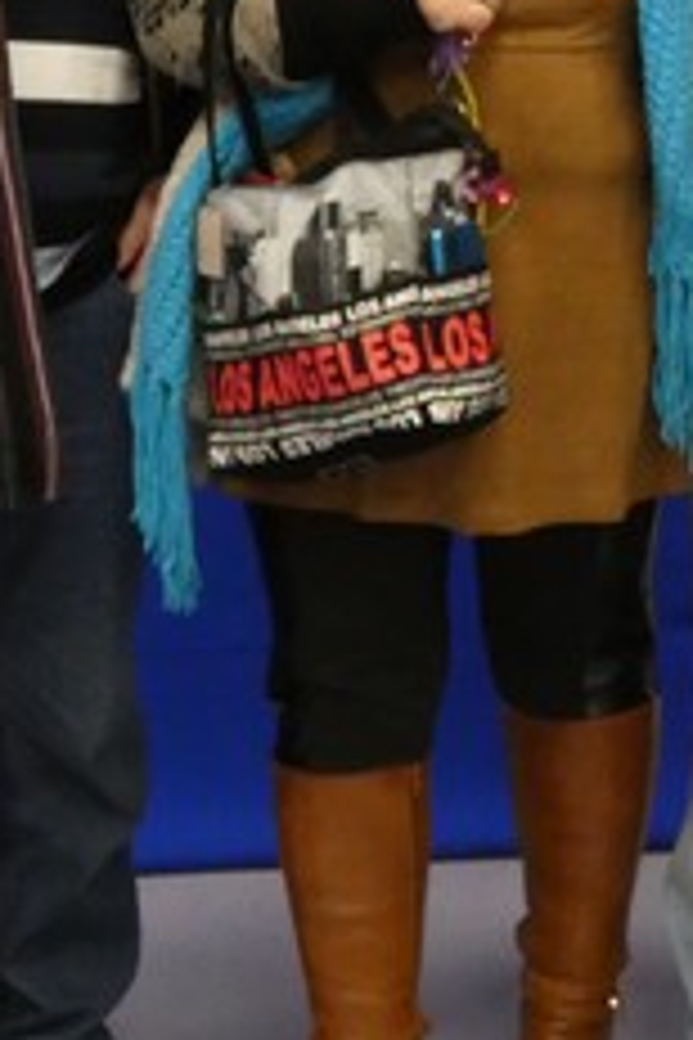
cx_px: 1071
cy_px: 203
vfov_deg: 16.1
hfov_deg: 10.5
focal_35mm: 126
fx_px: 3638
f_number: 3.4
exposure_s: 1/80
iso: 1000
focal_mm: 6.2
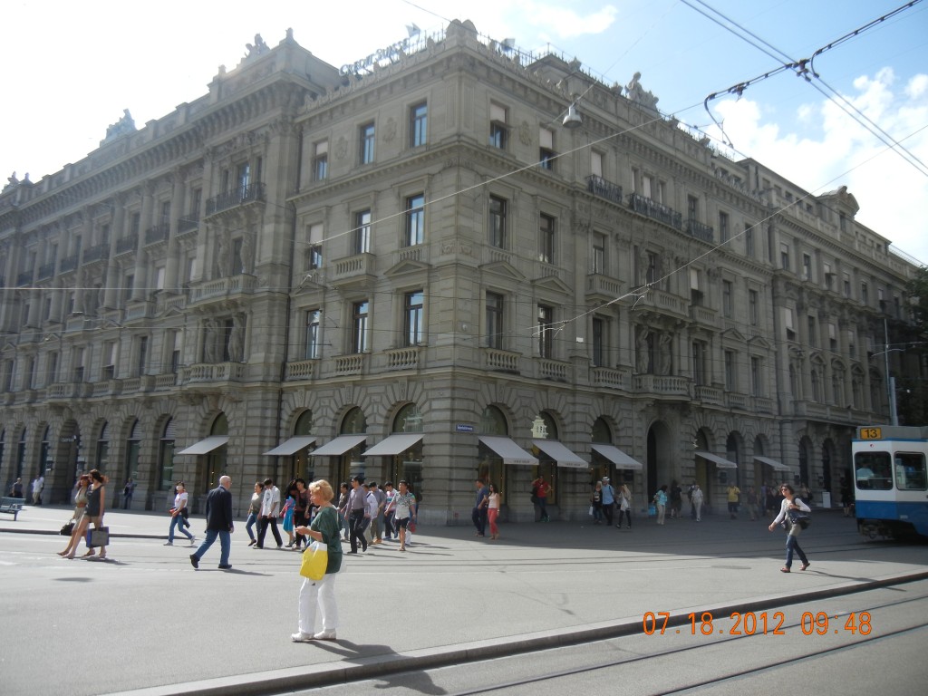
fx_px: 804
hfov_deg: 60.0
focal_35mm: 30
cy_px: 348
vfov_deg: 46.8
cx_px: 464
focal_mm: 5.4
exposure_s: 1/907
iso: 160
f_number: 3.5
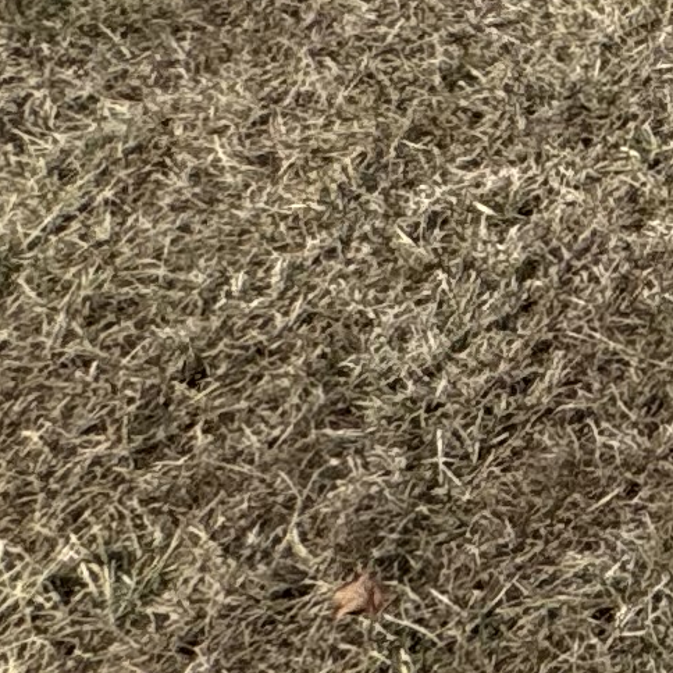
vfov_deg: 14.1
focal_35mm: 103
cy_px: -698
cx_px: 2467
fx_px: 2266
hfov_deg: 9.1
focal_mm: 2.22
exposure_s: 1/1034
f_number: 2.2
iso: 50
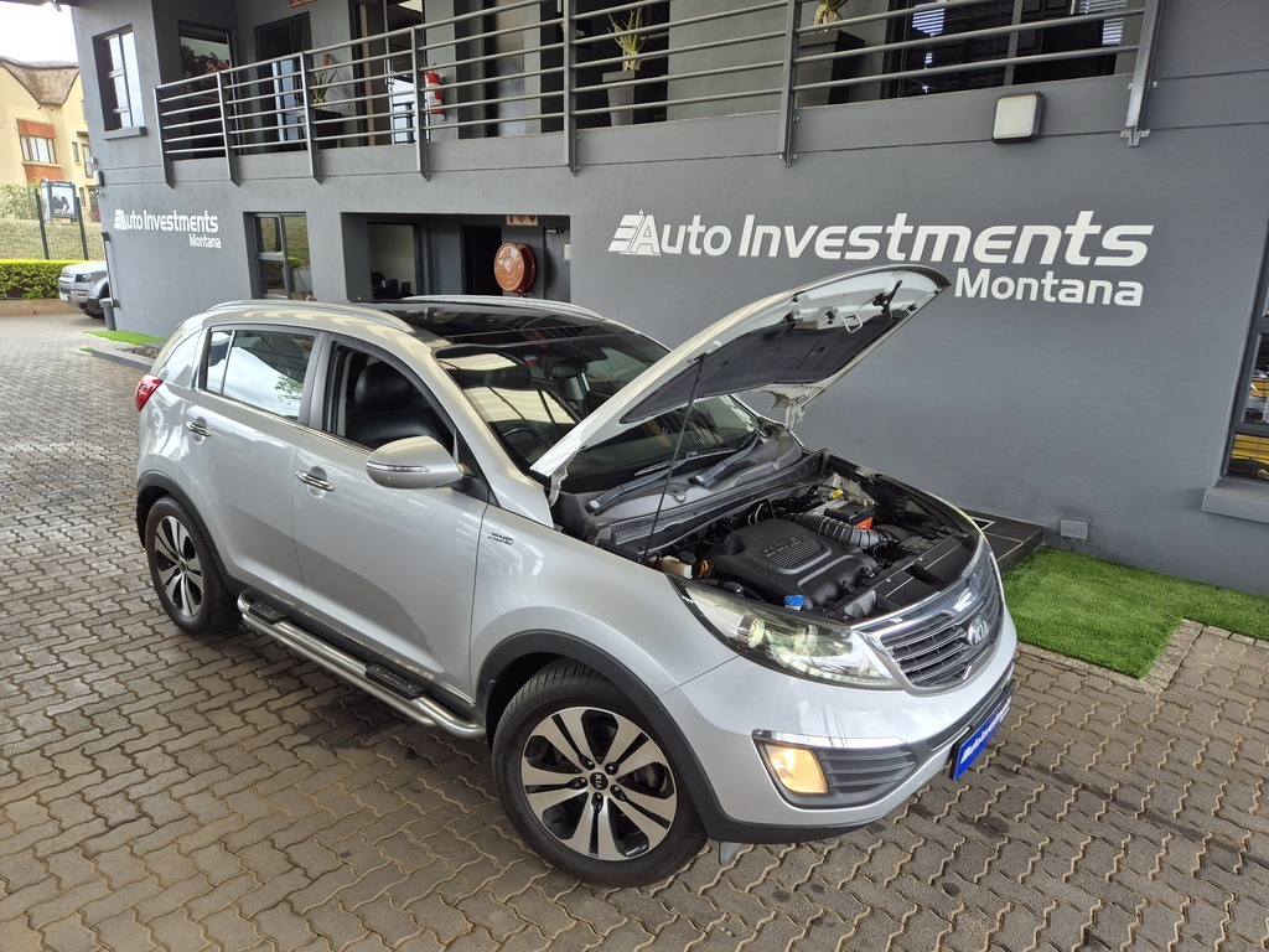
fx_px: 843
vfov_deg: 58.9
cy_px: 476
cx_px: 634
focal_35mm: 23
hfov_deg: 73.9
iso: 50
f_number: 1.8
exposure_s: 1/180
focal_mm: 5.4
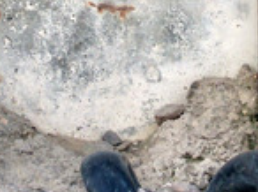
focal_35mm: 422
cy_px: -91
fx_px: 3140
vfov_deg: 3.5
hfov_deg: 4.7
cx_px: 150
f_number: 4.8
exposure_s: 1/80
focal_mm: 22.8
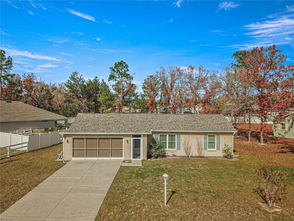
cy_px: 110
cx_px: 147
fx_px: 221
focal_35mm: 26
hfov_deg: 67.3
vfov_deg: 53.1
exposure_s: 1/4000
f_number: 2.2
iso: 200
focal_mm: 4.73
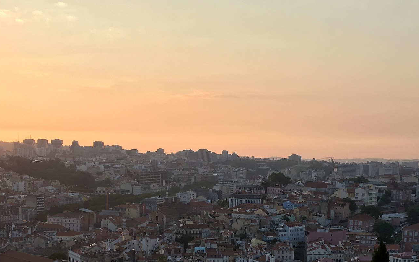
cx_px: 157
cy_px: 255
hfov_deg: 35.5
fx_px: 651
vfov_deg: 22.0
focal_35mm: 57
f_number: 2.2
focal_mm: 4.15
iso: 25
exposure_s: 1/553
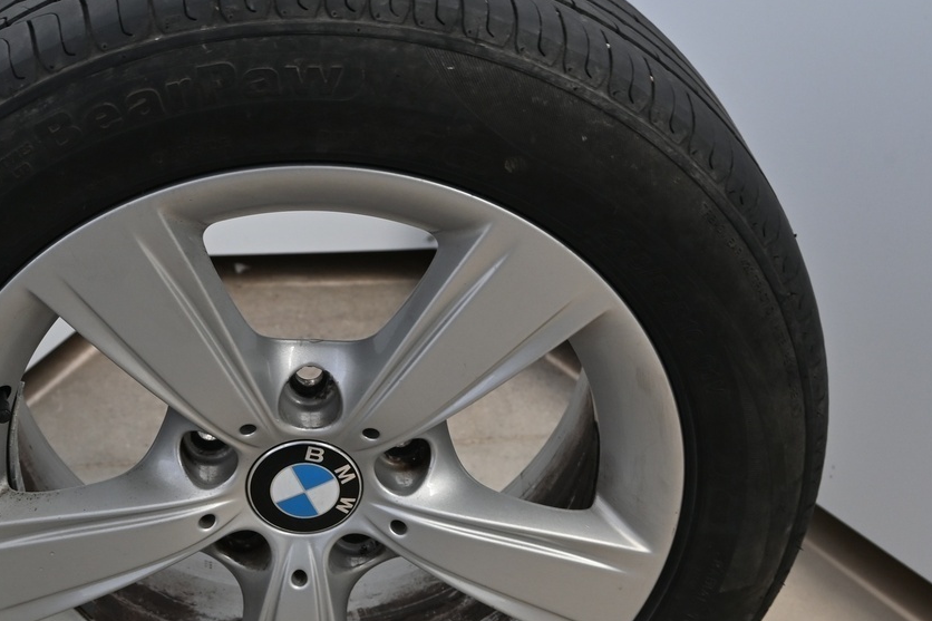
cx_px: 308
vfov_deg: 21.7
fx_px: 1617
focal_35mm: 62
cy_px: 395
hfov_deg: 31.9
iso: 180
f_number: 4
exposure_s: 1/25
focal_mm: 21.5
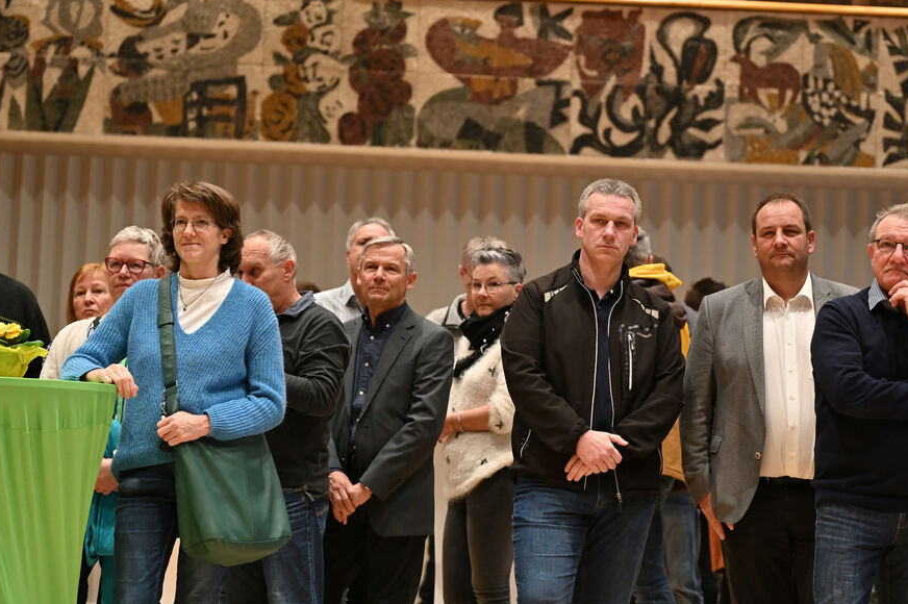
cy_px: 259
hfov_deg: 19.2
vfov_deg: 12.9
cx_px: 597
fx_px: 2671
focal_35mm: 106
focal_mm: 77
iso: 1600
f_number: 2.8
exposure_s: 1/400
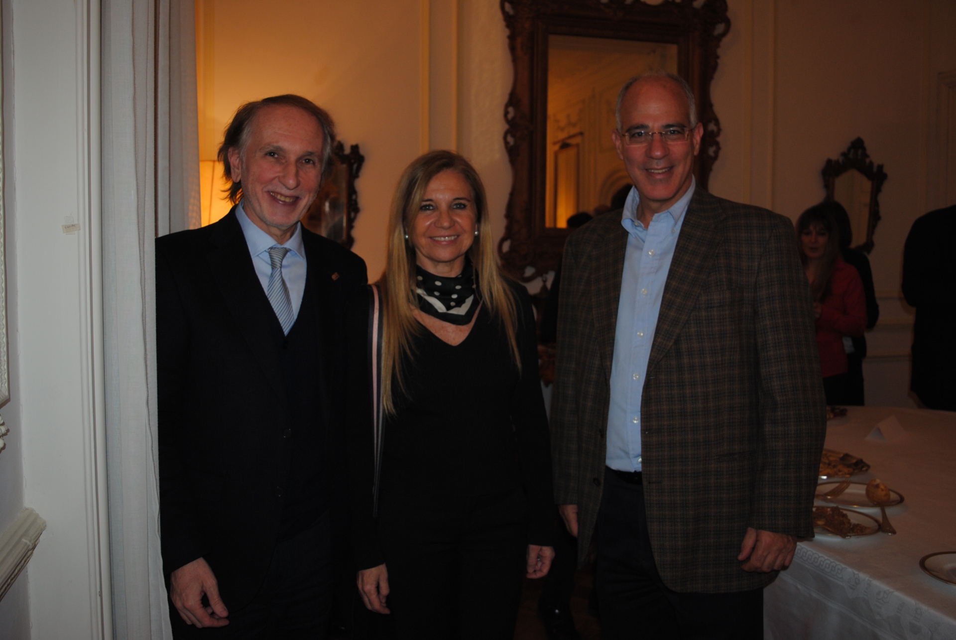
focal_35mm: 33
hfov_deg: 57.2
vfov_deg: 40.1
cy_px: 320
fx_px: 877
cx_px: 478
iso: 200
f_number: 3.8
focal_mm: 22
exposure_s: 1/60
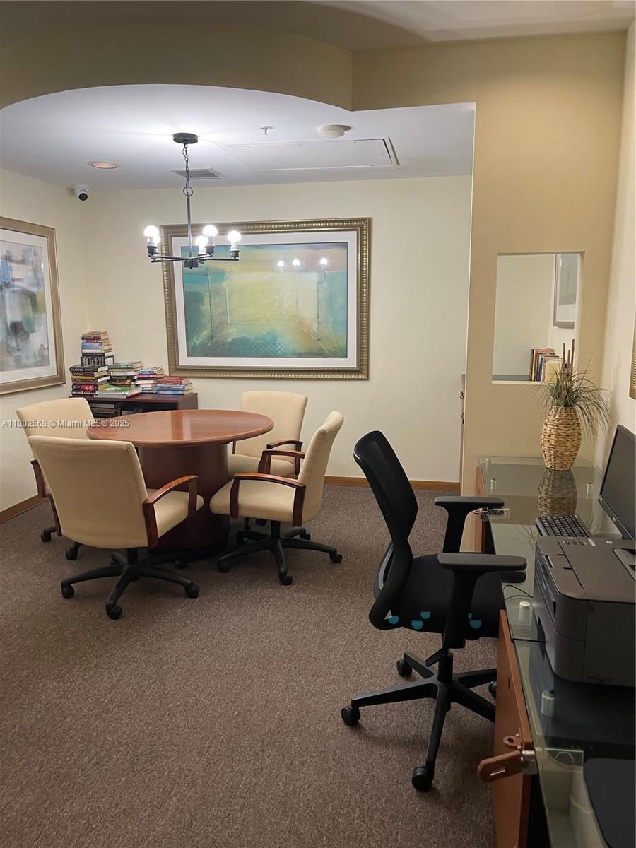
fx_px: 612
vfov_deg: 69.4
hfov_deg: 54.9
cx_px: 318
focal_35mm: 25
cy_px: 424
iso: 100
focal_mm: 5.1
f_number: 1.6
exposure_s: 1/60
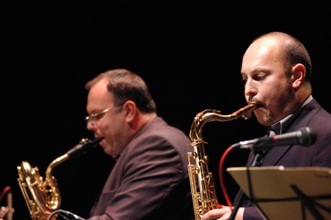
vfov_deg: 6.8
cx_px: 166
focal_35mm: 202
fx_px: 1860
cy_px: 110
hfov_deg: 10.2
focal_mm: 135
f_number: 2.8
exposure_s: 1/60
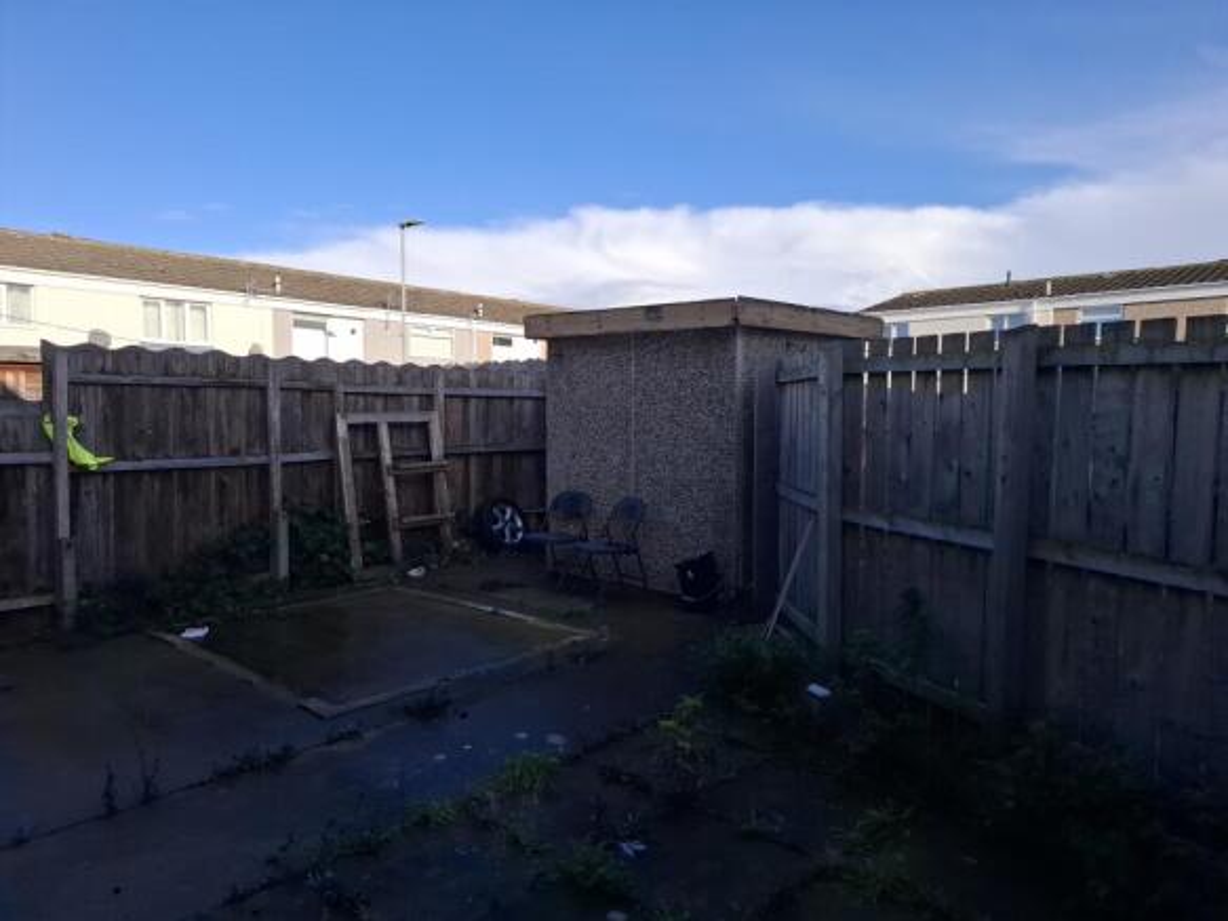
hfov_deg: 73.9
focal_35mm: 23
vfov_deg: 58.9
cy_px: 460
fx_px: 816
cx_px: 614
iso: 50
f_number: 1.8
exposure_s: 1/2000
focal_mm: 5.54
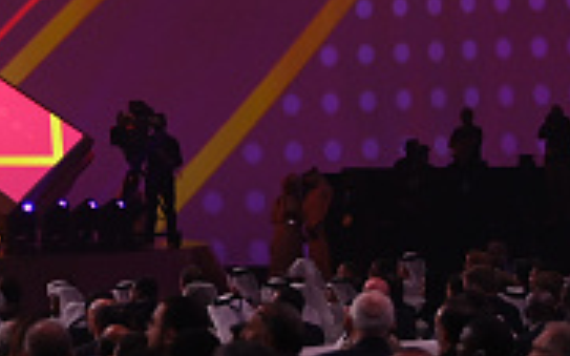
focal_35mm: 328
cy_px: -13
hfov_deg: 6.3
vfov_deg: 4.0
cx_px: -296
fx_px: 5094
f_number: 3.2
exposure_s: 1/320
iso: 2500
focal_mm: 98
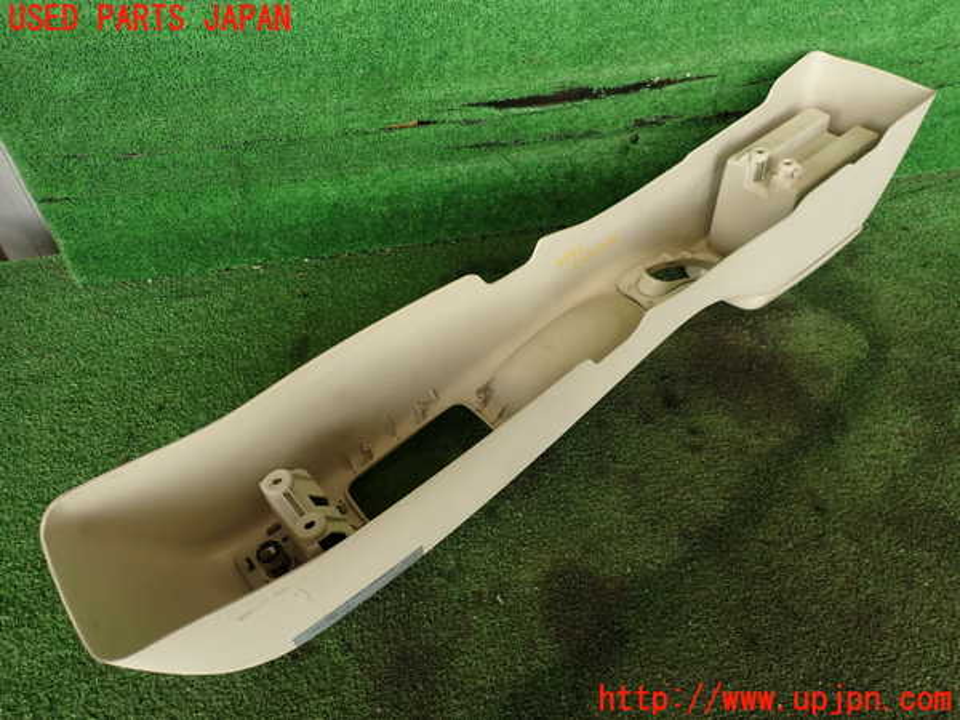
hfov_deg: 69.4
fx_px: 693
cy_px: 360
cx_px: 480
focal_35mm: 25
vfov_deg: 54.9
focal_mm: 4.5
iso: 100
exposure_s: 1/80
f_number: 2.8
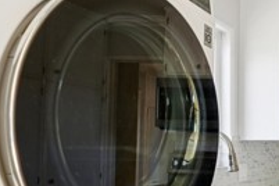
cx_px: 428
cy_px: 160
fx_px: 395
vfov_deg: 25.8
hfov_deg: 26.7
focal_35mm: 51
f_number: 8
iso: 400
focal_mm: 16
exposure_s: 1/20
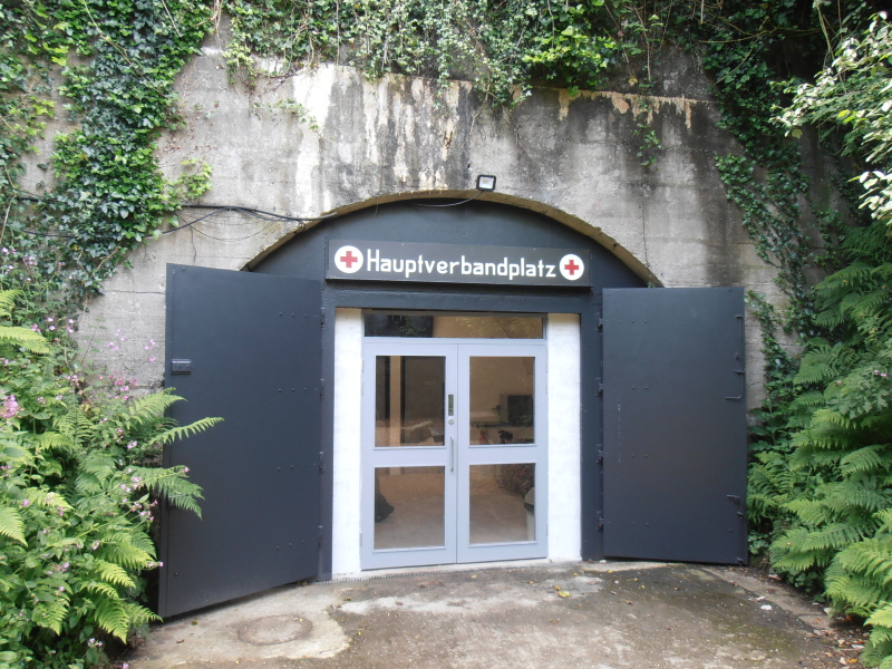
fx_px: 618
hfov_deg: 71.6
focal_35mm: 24
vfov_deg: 56.8
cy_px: 334
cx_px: 446
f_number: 3
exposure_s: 1/40
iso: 80
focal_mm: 4.2
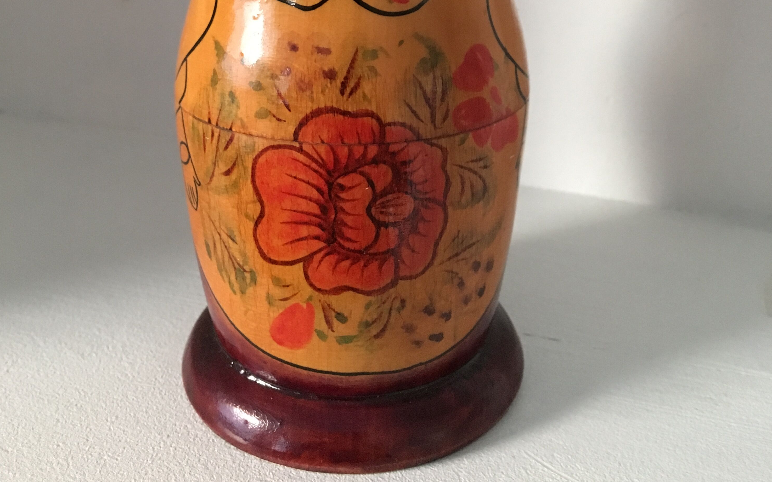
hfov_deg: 47.2
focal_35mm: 42
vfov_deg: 28.5
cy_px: -11
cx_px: 382
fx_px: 884
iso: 400
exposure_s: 1/15
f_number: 2.2
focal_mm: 4.15
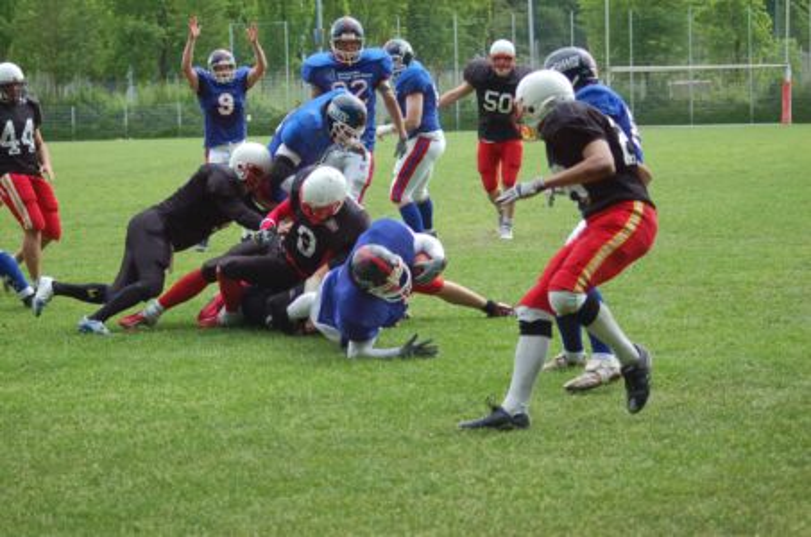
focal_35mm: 105
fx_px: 2360
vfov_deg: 13.0
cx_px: 406
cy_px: 268
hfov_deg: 19.5
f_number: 4
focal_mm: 70
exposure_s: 1/800
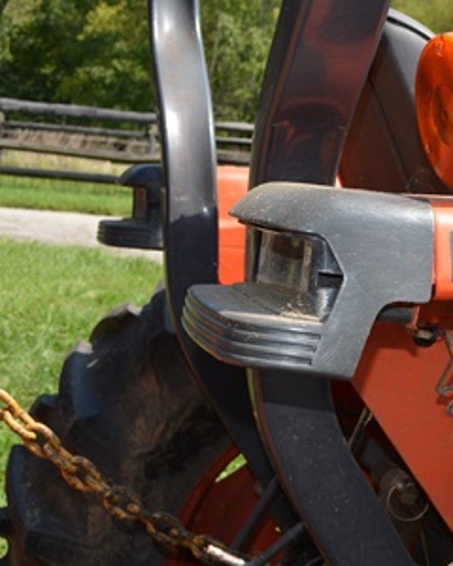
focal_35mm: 62
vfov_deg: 30.3
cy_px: 368
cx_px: 487
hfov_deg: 23.2
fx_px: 1039
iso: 100
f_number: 6.3
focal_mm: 22
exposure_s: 1/200
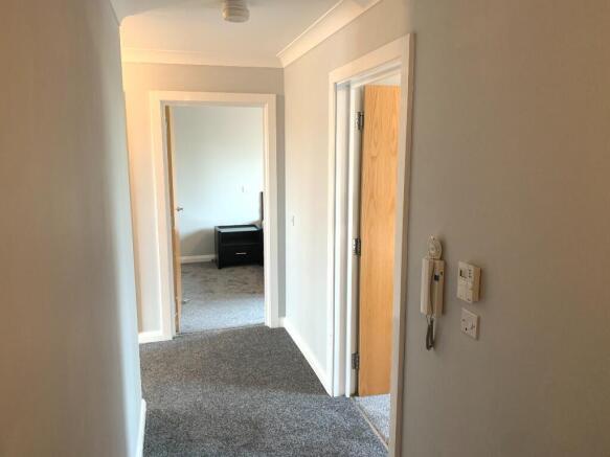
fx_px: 458
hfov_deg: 67.3
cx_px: 305
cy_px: 228
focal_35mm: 26
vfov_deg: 53.0
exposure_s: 1/50
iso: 250
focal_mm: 4.25
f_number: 1.8
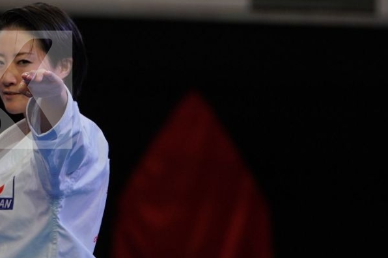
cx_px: 12
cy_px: 320
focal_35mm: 468
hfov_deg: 4.4
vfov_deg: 2.9
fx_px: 5042
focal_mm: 155
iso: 500
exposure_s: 1/500
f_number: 4
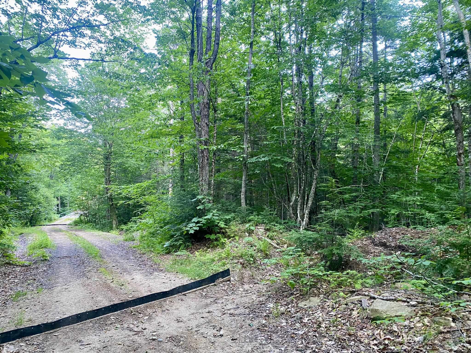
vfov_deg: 53.1
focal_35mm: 26
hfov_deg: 67.3
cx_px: 236
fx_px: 354
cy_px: 176
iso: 125
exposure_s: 1/73
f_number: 1.8
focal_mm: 4.25
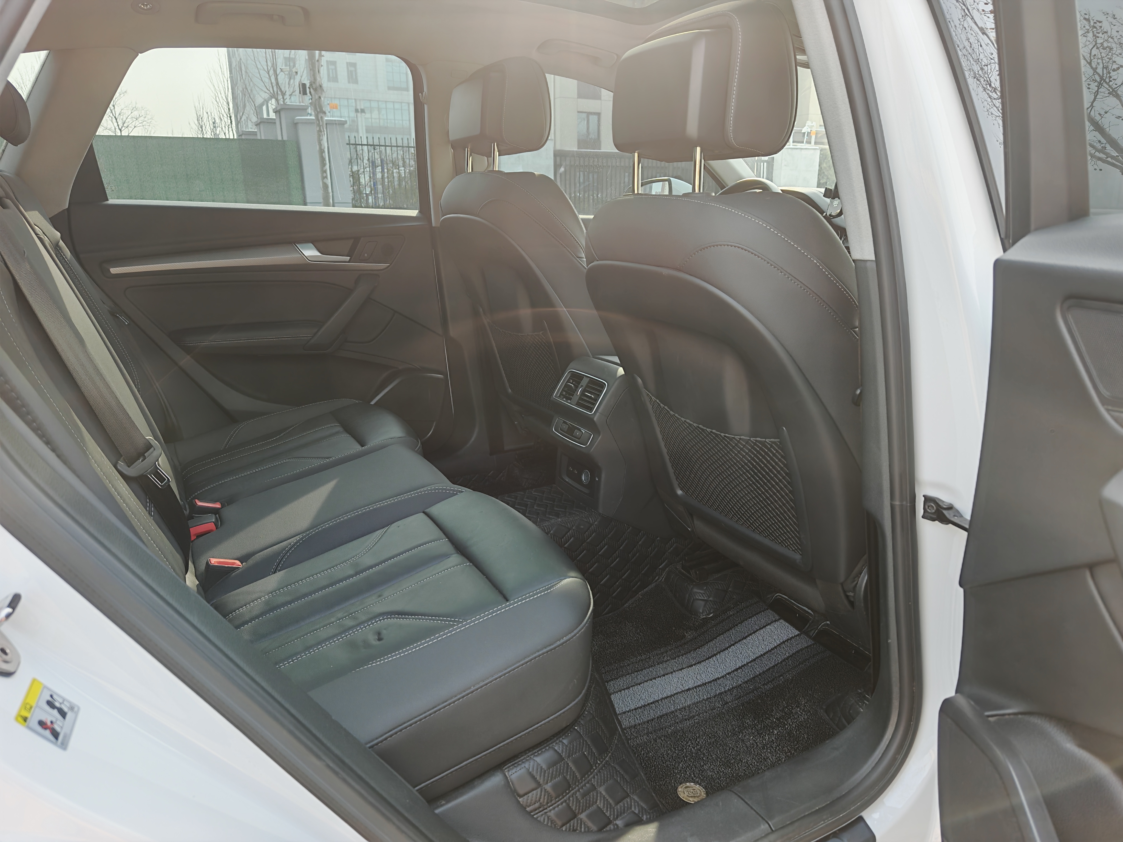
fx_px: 779
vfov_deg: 56.8
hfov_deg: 71.6
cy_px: 421
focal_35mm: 24
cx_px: 562
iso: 50
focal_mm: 6.67
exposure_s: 1/200
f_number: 1.9
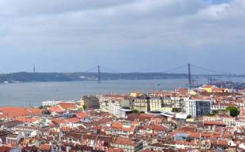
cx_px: -14
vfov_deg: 22.9
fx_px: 374
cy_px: 43
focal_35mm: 56
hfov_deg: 32.6
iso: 125
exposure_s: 1/160
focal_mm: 24
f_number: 18
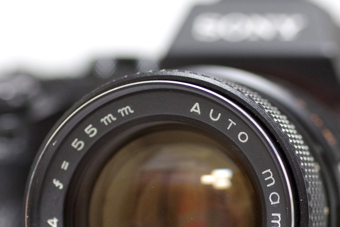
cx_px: 159
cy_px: 201
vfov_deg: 7.1
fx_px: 1814
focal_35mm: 192
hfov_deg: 10.7
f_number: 3.2
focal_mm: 70
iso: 1250
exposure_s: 1/40
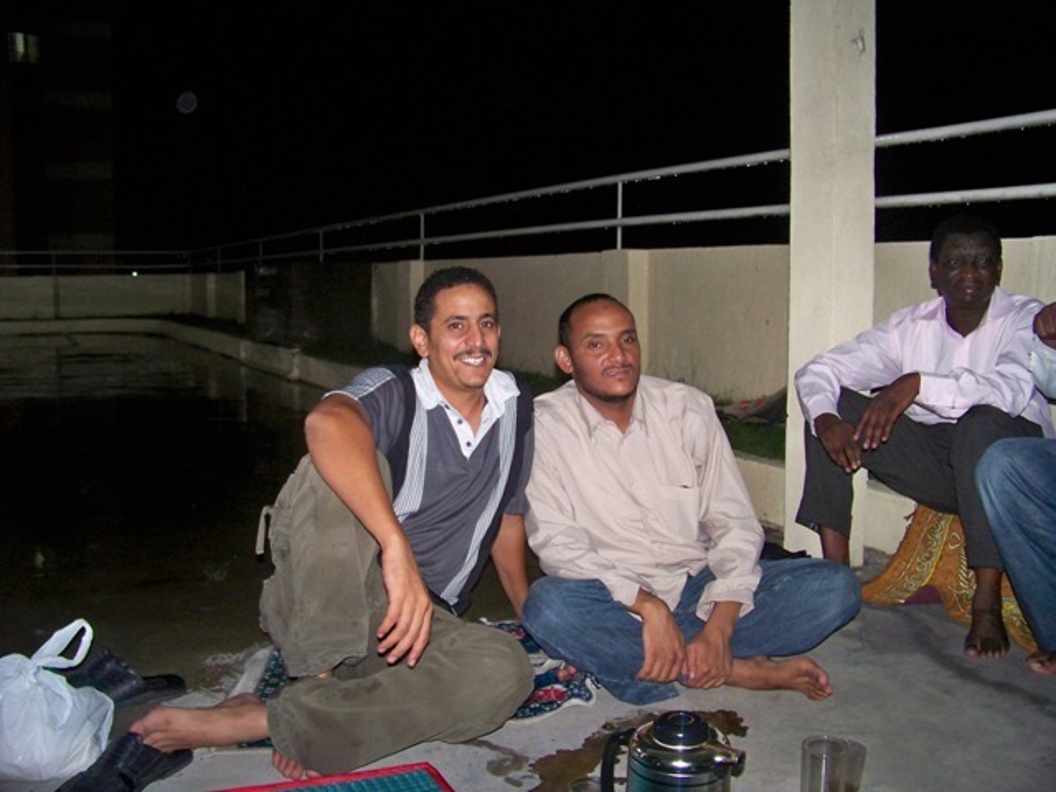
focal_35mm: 33
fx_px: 1007
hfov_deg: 55.4
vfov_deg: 42.9
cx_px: 528
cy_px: 396
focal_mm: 5.85
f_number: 2.8
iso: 200
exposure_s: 1/30
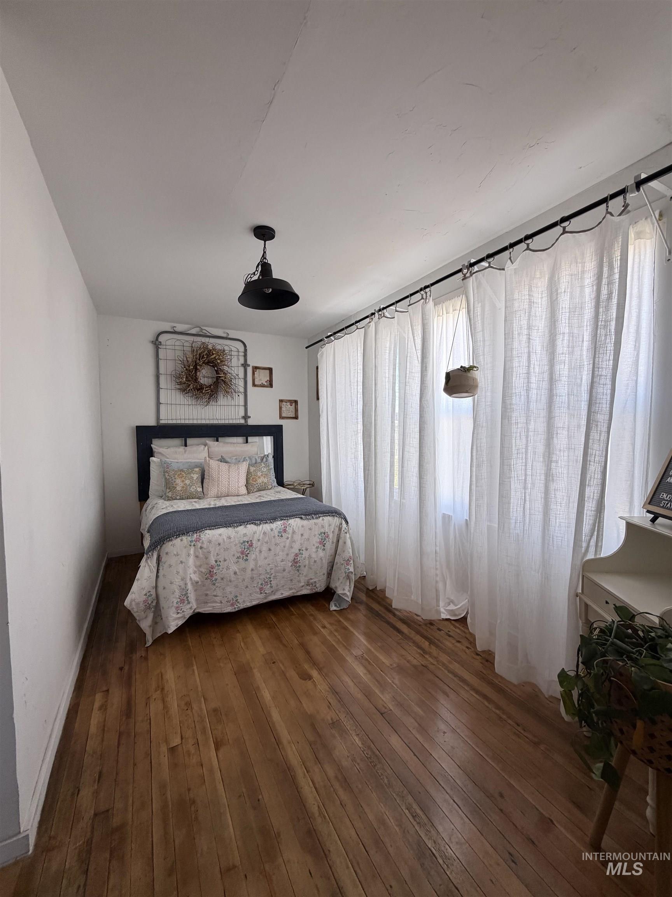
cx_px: 336
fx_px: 362
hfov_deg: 85.7
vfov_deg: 102.1
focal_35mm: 14
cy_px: 448
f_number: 2.2
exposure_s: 1/120
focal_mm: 2.22
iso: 160
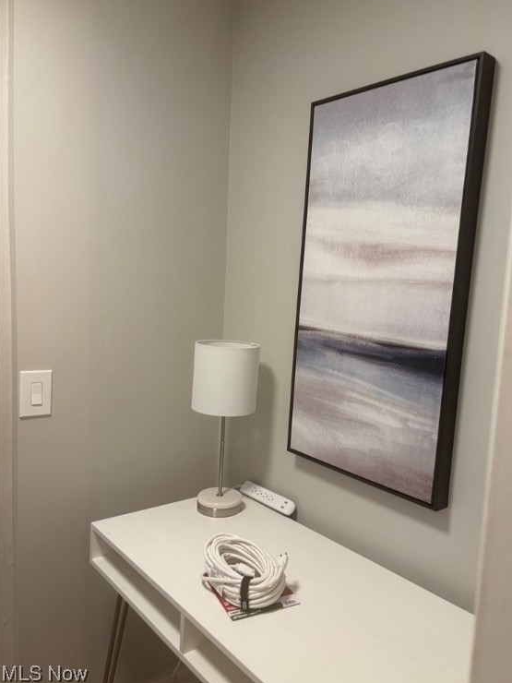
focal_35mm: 27
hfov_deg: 51.3
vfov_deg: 65.3
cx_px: 262
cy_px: 340
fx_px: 532
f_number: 1.6
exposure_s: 1/60
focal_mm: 5.96
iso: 100
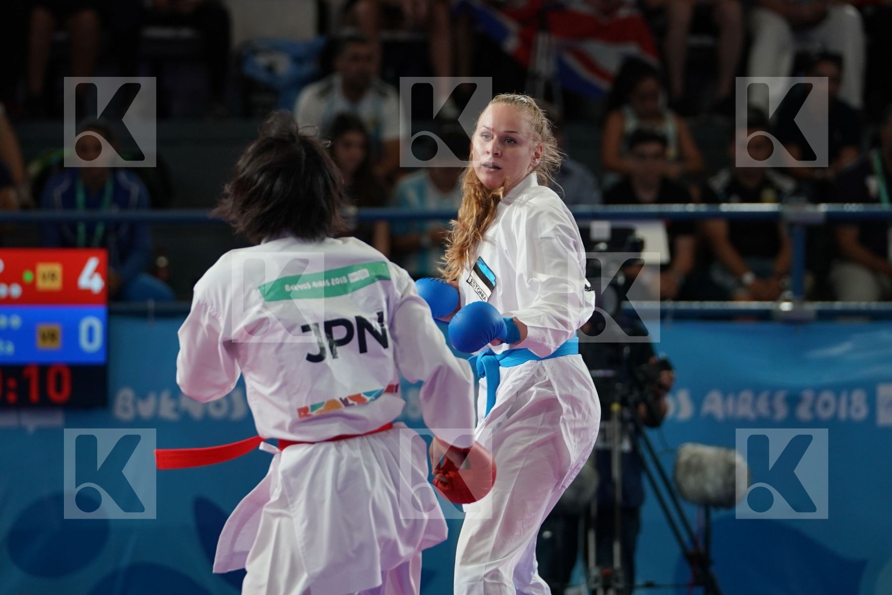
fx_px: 5302
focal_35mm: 214
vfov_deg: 6.4
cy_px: 298
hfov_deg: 9.6
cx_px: 446
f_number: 2.8
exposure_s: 1/1000
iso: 1000
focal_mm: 143
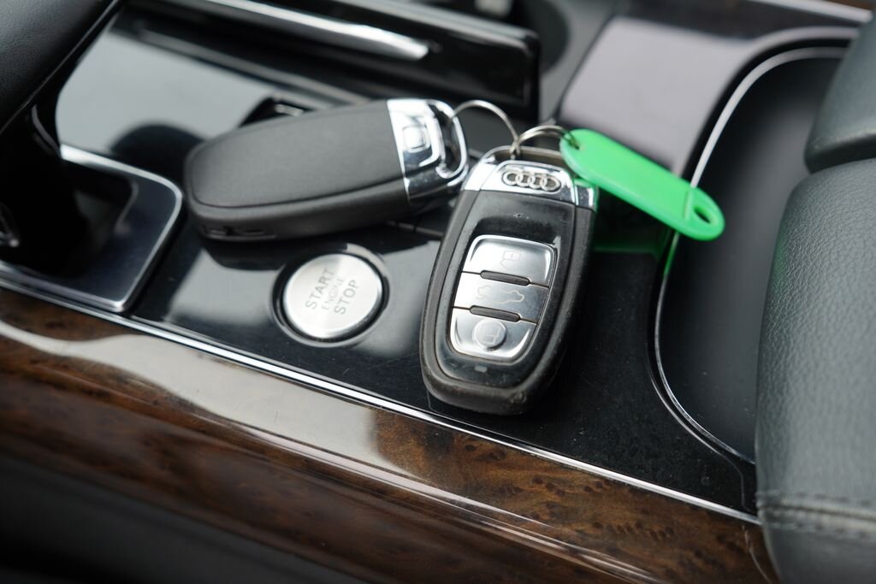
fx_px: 1046
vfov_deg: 31.2
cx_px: 438
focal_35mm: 43
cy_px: 292
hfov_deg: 45.4
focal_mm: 43
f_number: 4.5
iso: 100
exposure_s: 1/100
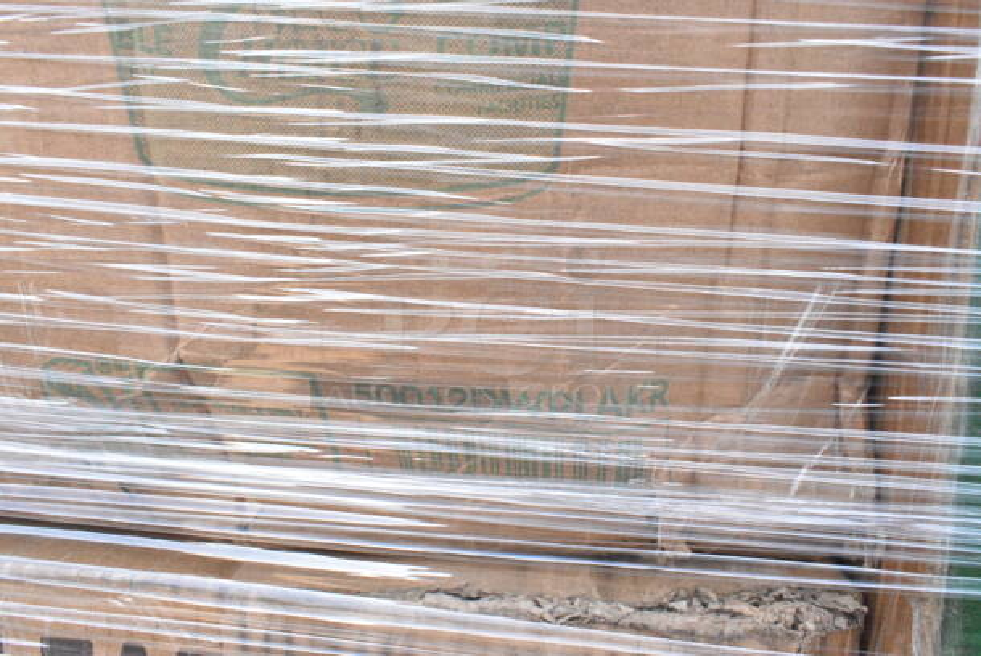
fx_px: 818
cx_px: 490
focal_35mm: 30
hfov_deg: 61.9
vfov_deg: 43.7
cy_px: 328
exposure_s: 1/640
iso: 6400
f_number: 13
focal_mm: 20
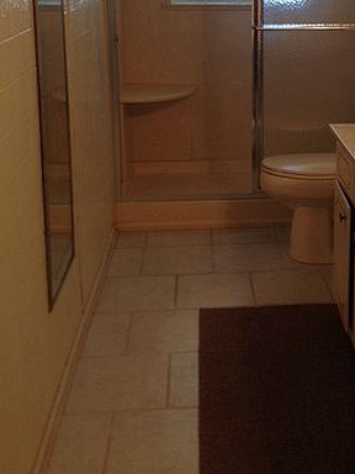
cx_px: 271
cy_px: 98
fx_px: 752
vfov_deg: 33.9
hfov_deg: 26.2
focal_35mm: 55
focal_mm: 4.12
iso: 64
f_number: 2.4
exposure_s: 1/40
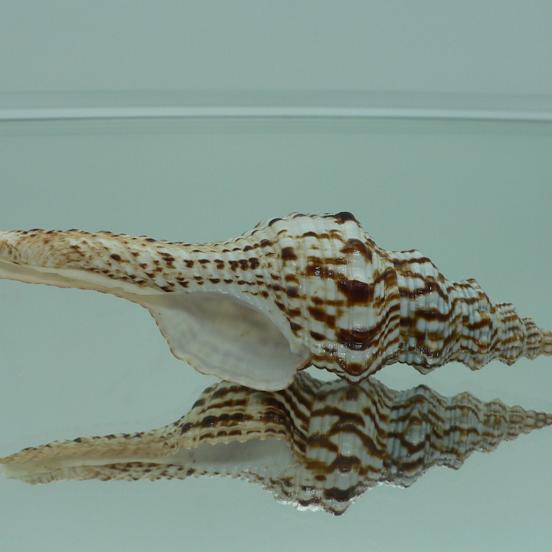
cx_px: 273
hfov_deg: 40.0
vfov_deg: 40.0
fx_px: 758
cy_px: 271
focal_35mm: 42
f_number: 2.8
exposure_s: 1/60
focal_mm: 4.6
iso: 80
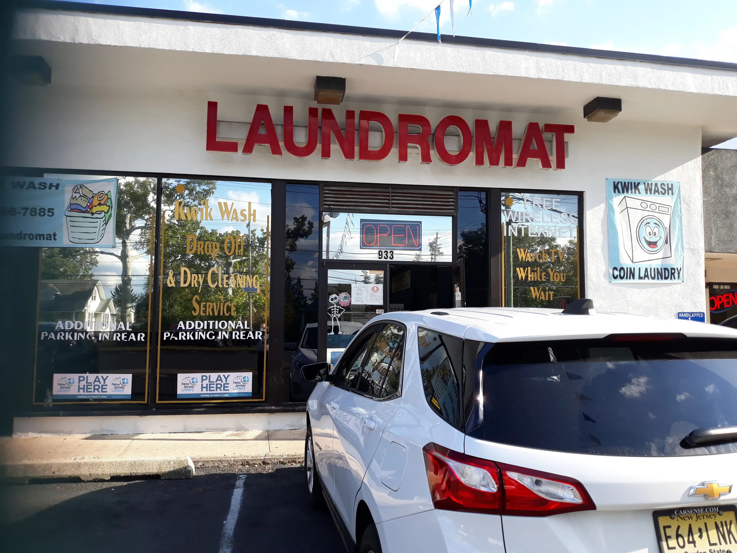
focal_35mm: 28
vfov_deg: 49.7
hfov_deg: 63.4
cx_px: 368
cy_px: 276
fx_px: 596
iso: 40
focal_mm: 3.7
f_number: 1.7
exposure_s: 1/530
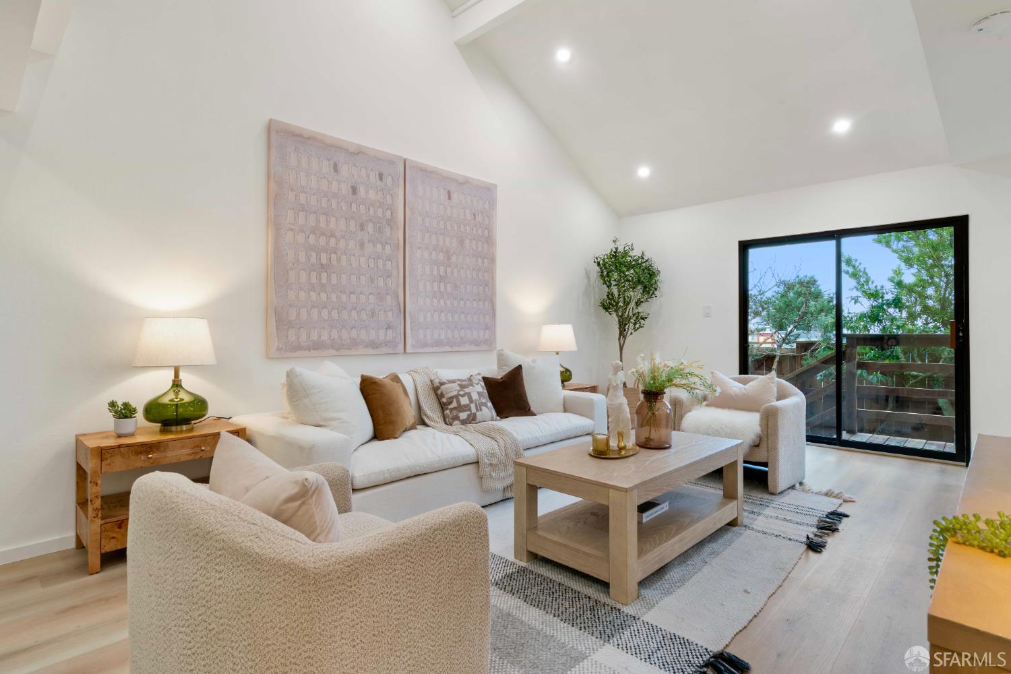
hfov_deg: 90.0
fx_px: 505
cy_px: 337
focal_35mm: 18
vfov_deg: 67.4
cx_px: 506
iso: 400
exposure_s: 1/2
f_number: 13
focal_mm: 18
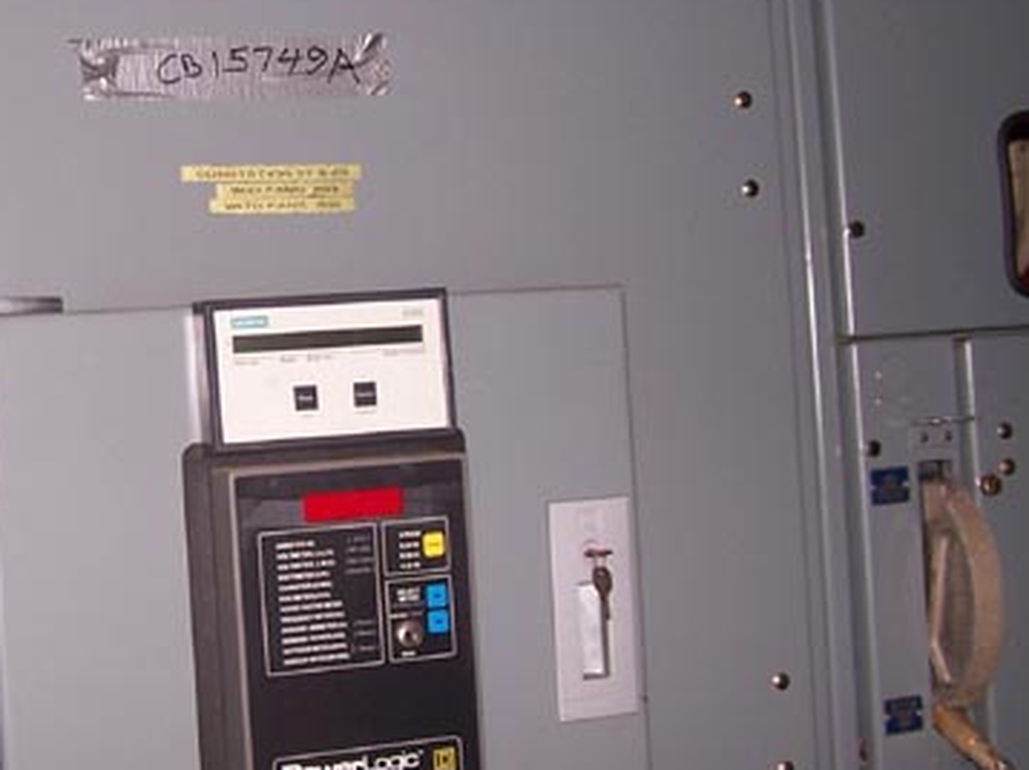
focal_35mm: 68
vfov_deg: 21.6
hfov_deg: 27.9
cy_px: 325
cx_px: 193
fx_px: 2020
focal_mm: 6.3
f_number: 2.8
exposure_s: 1/60
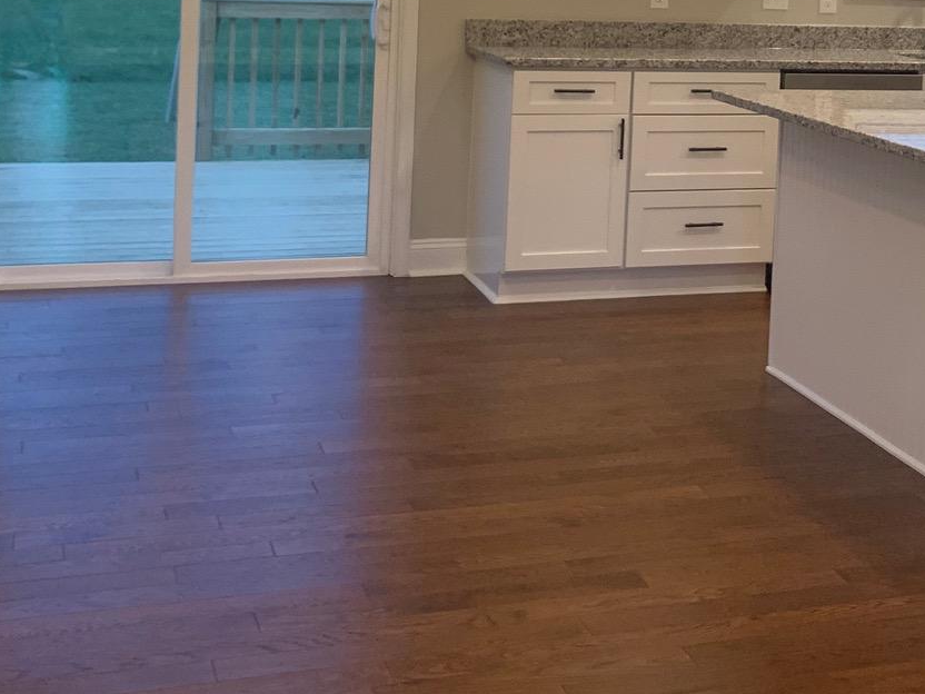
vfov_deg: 22.0
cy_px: -17
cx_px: 814
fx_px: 1710
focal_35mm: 64
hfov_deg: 29.2
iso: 80
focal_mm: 4.25
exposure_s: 1/60
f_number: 1.8
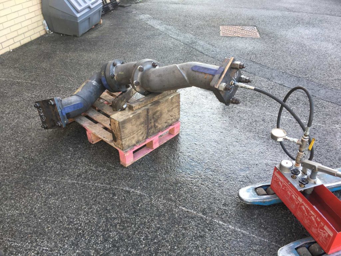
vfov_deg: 48.2
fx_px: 286
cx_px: 170
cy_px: 128
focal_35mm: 29
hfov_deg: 61.7
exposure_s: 1/50
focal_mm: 4.15
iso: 32
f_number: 2.2
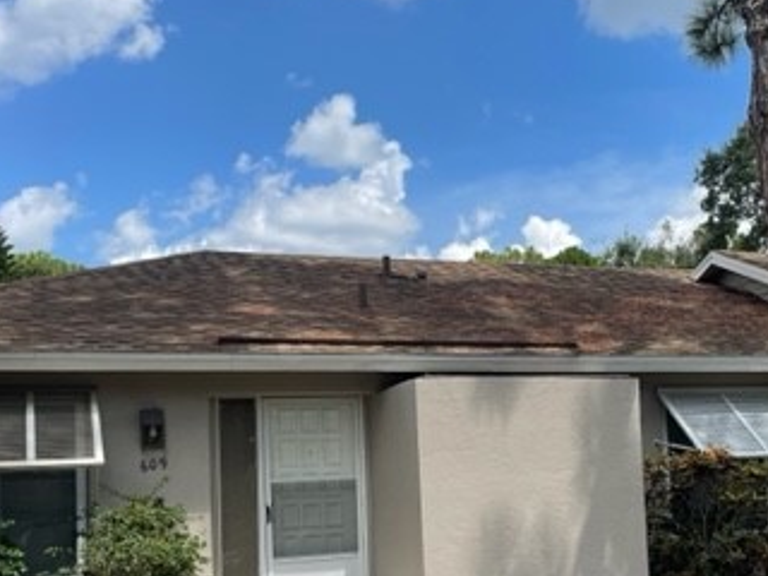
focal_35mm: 52
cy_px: 391
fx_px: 1154
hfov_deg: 36.4
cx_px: 514
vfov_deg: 27.8
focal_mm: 4.2
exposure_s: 1/2618
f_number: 1.6
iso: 32
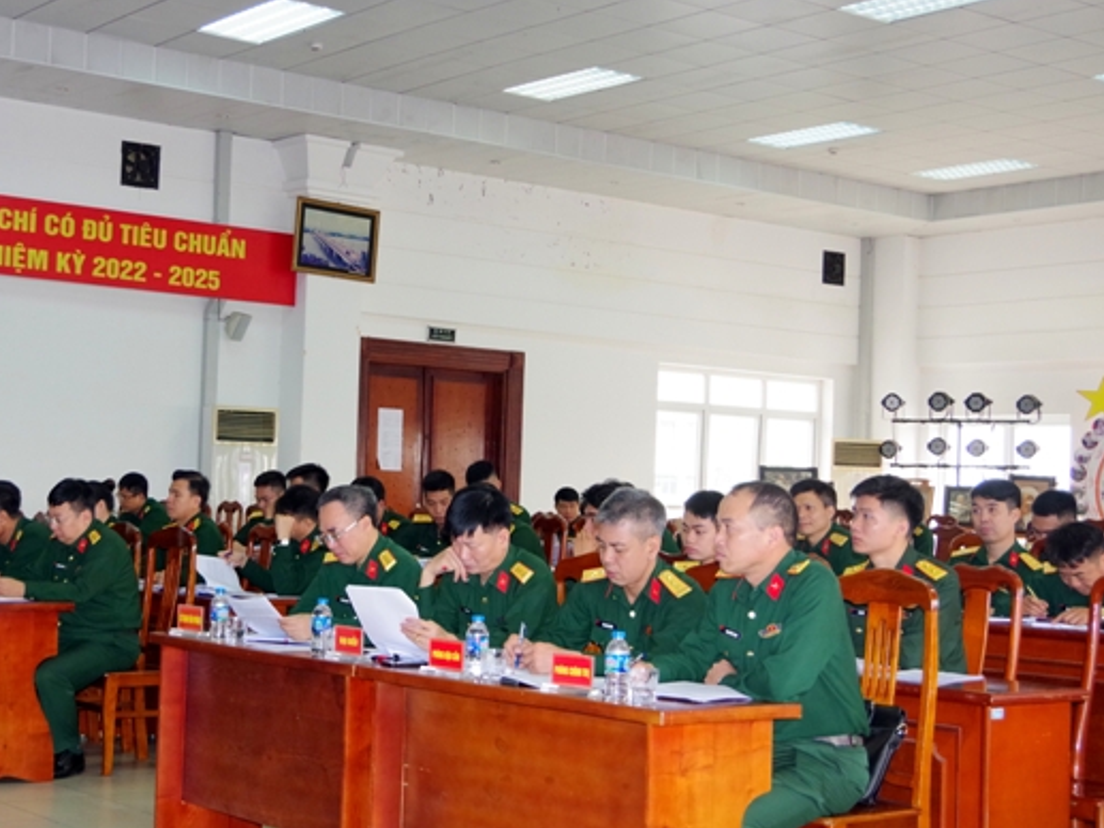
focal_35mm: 60
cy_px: 446
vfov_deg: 24.4
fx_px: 1914
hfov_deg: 31.9
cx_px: 352
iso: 1600
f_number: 4.5
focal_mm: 28
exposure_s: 1/180
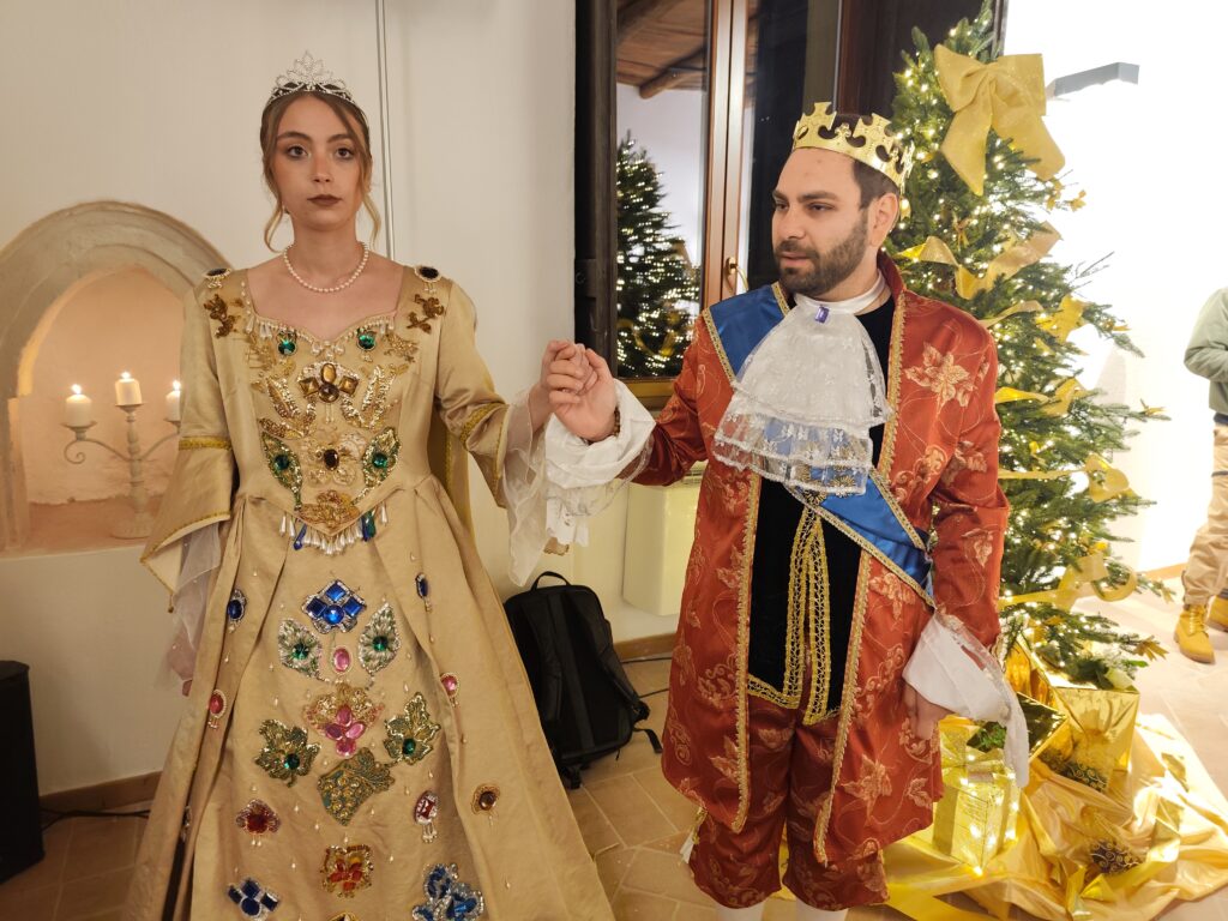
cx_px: 614
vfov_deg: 58.9
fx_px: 816
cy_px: 460
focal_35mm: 23
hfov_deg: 73.9
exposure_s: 1/33.3
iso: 500
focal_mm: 6.19
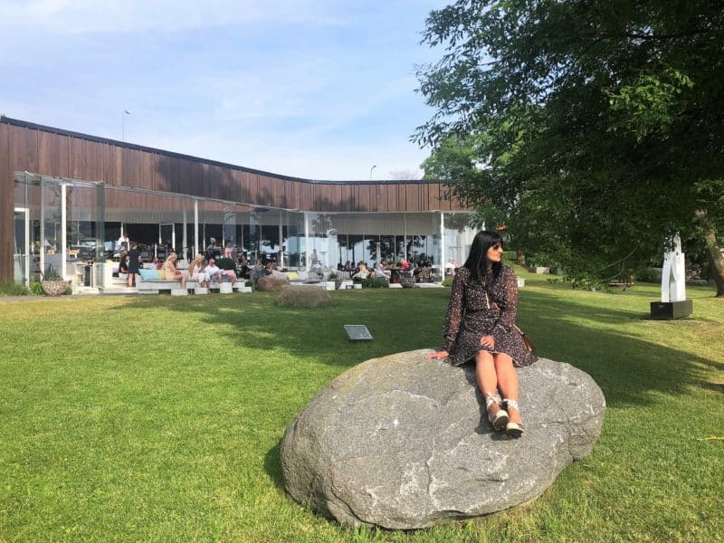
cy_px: 272
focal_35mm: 28
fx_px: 586
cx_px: 362
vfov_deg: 49.7
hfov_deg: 63.4
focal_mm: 3.99
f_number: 1.8
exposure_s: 1/1412
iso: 20
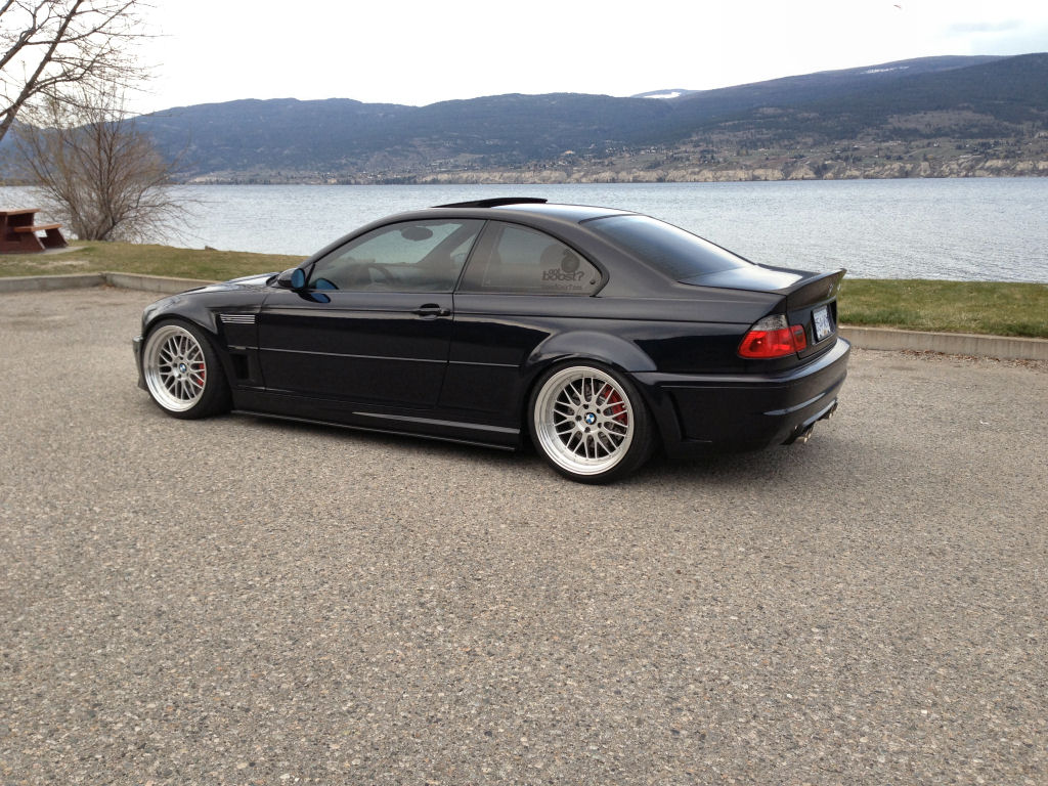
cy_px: 393
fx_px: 999
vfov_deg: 42.9
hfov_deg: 55.4
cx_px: 524
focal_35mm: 33
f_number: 2.4
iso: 50
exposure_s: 1/207
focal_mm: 4.12
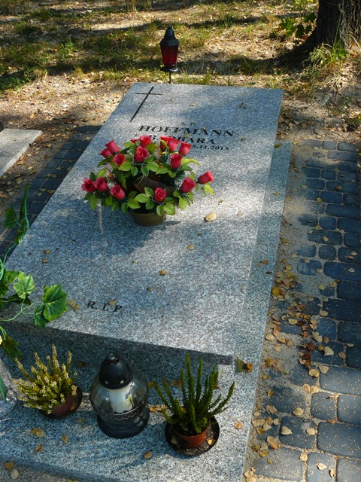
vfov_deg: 51.4
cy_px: 241
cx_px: 180
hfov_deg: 39.7
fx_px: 501
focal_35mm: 36
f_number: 5
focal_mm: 6
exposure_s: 1/200
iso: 100
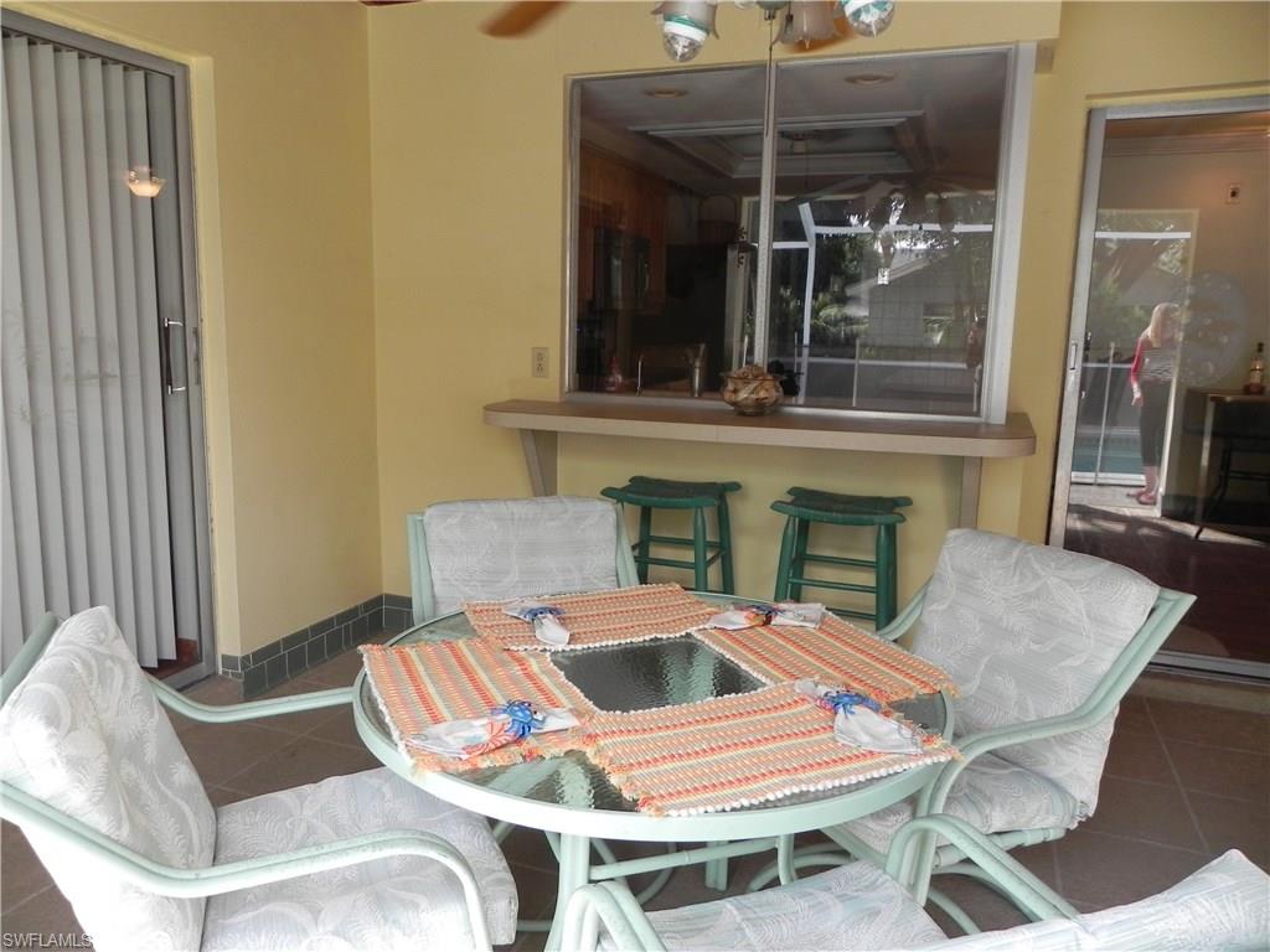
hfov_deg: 67.3
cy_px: 476
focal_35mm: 26
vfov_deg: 53.1
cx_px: 635
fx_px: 954
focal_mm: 4.6
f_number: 2.8
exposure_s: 1/65.3
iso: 160
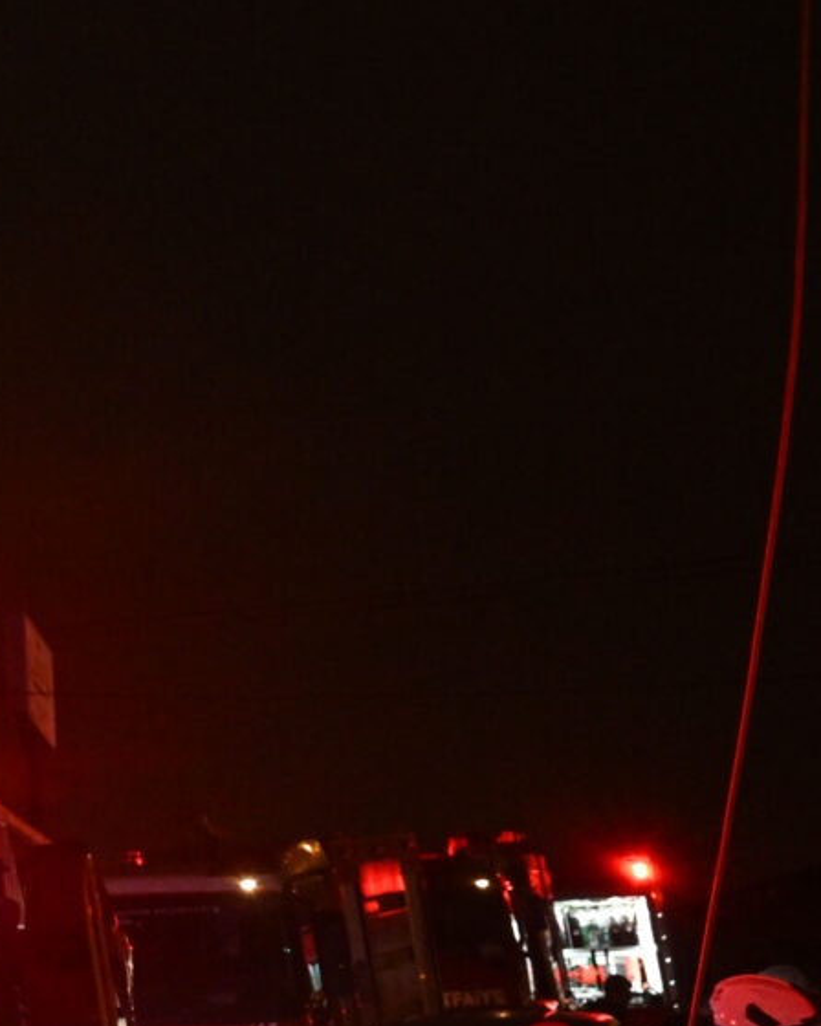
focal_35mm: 103
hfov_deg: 11.5
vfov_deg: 18.6
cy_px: 373
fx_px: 3128
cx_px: -1318
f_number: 3.5
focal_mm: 24
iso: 2500
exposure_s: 1/50
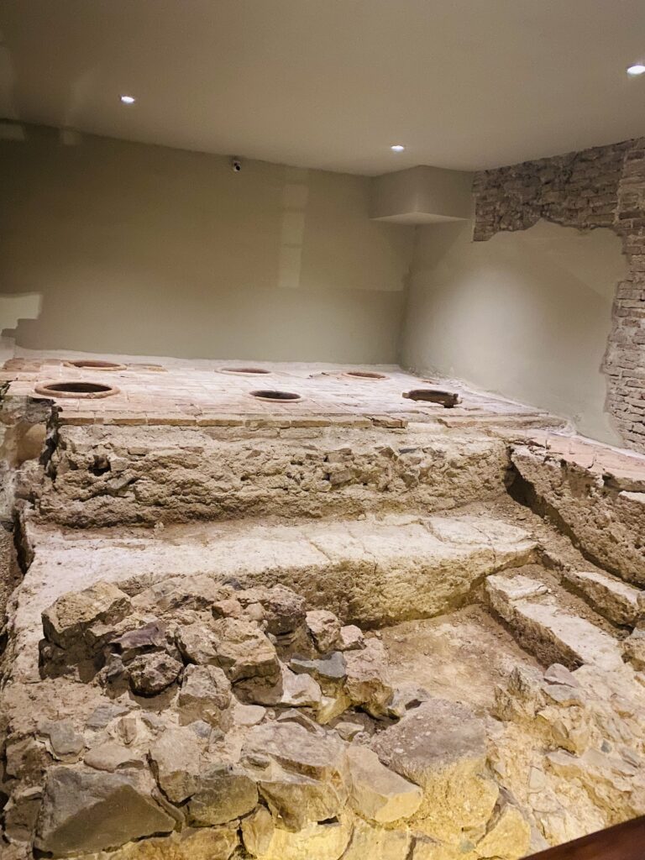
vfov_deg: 67.3
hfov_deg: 53.1
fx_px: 646
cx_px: 322
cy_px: 430
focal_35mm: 26
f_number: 1.8
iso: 500
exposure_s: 1/10
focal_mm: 4.25
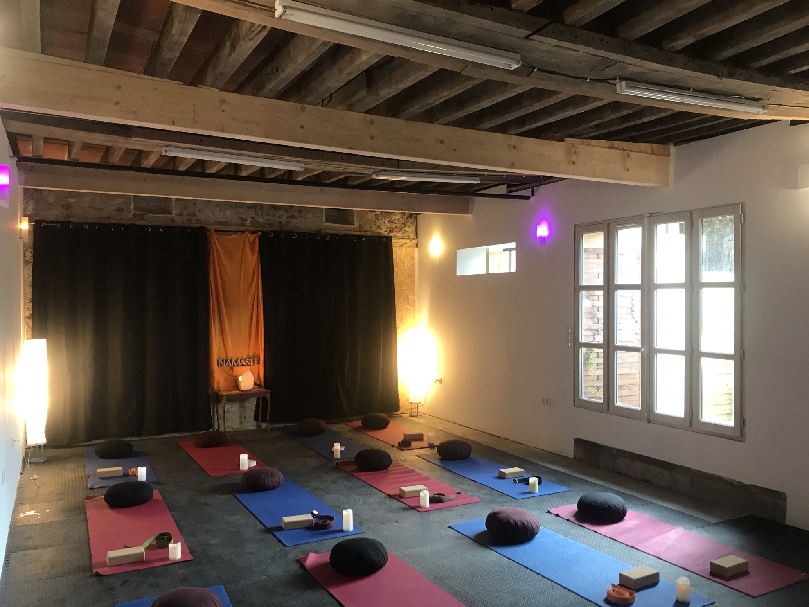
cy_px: 310
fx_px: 678
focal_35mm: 29
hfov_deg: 61.7
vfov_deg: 48.2
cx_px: 406
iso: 40
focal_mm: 3.99
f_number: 1.8
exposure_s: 1/21
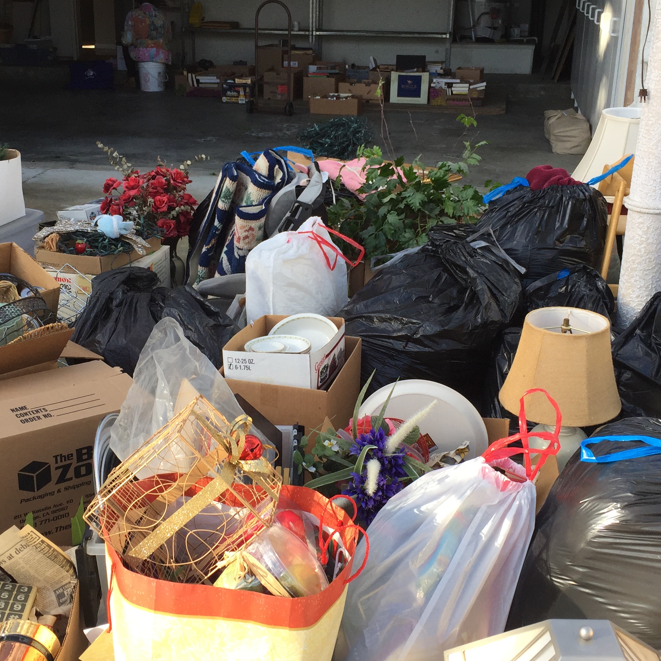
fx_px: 1015
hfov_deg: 36.1
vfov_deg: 36.1
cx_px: 319
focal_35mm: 47
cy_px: 346
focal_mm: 4.15
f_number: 2.2
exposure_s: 1/488
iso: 32
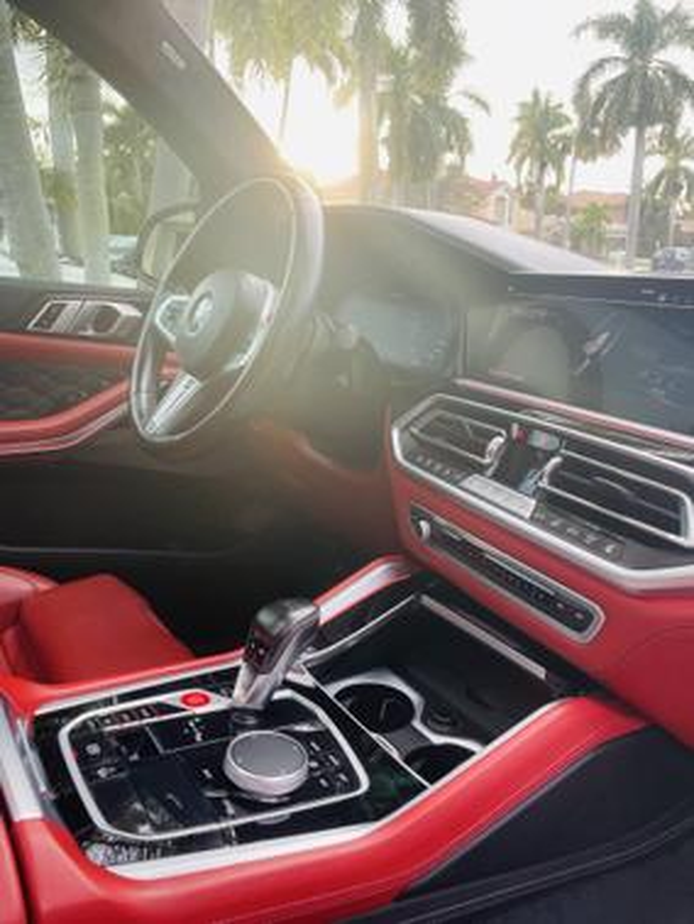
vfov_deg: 67.3
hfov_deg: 53.1
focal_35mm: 26
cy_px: 462
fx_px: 694
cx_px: 347
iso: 100
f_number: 1.6
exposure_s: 1/81
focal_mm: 4.2
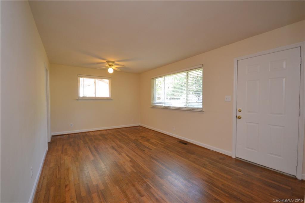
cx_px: 152
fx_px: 127
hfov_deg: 100.4
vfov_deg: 77.3
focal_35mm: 15
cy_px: 102
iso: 640
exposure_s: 1/60
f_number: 4
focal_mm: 10
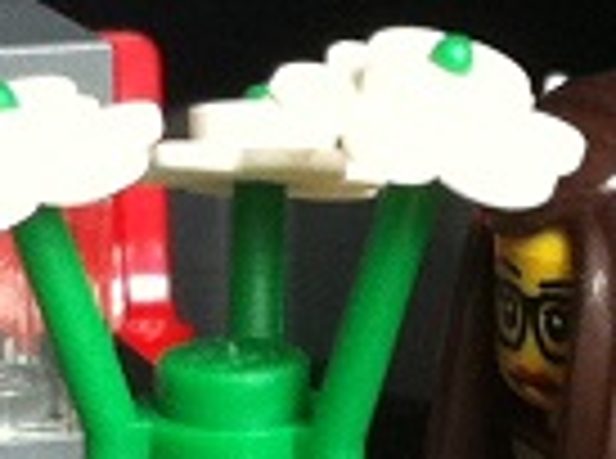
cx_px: 562
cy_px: 441
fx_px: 4544
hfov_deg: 7.7
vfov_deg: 5.8
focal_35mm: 256
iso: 125
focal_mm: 3.85
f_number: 2.8
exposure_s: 1/15
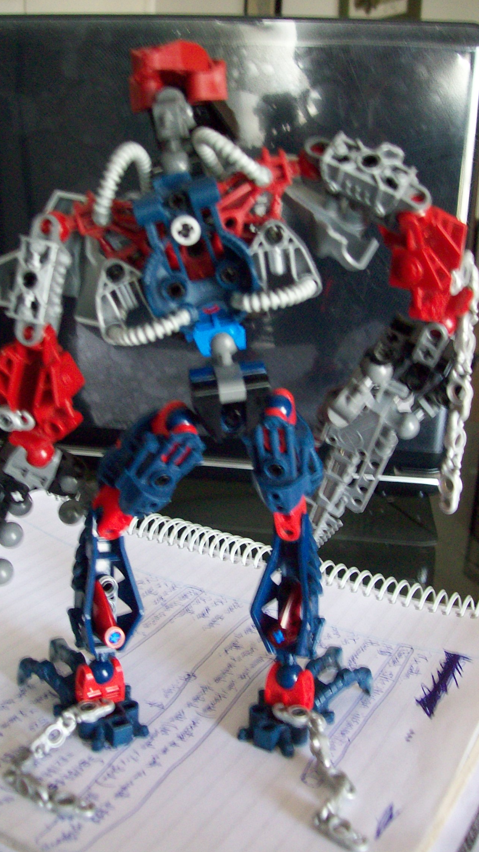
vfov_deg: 50.5
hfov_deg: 29.7
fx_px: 903
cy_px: 433
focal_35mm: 40
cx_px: 207
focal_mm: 6
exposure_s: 1/8
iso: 160
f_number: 2.7
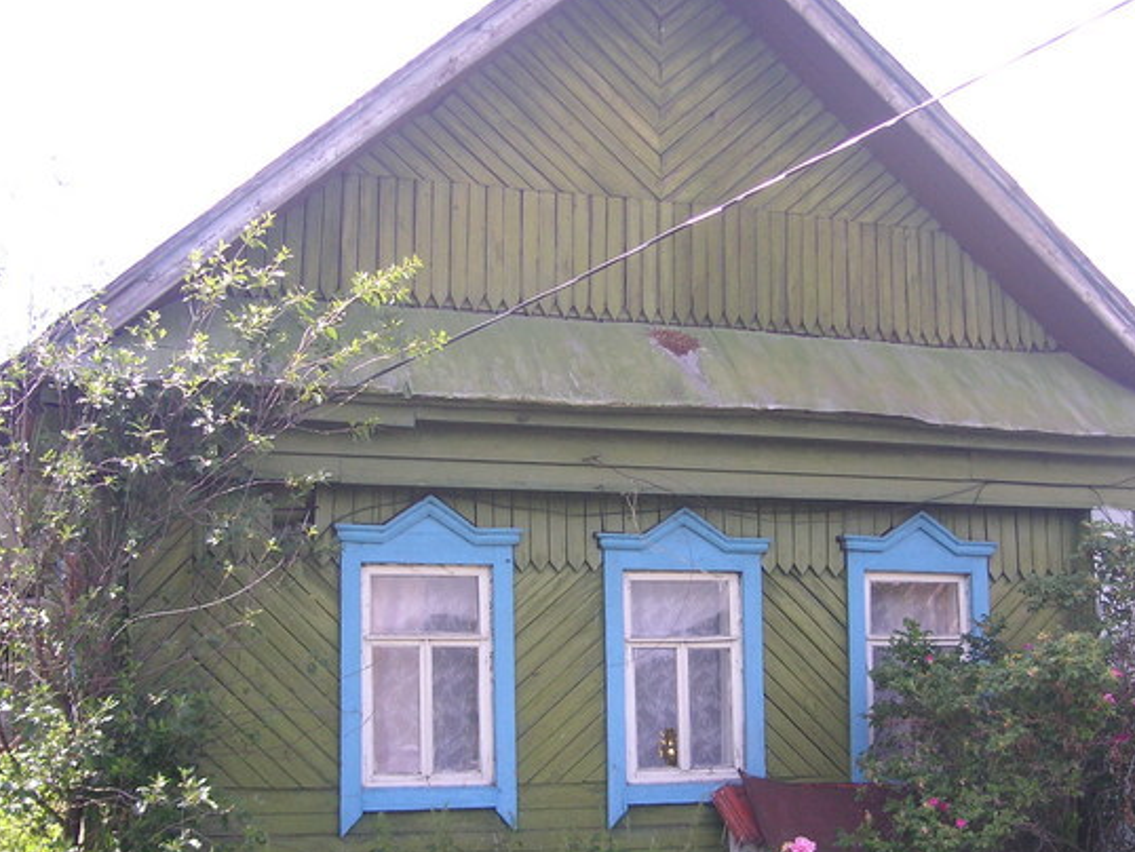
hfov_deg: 34.9
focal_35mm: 55
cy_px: 550
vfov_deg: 26.5
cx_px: 633
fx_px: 1804
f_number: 2.8
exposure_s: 1/250
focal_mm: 6.1
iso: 50
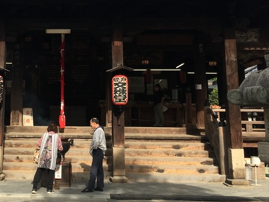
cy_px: 46
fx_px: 443
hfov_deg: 33.0
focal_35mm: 57
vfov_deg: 25.3
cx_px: 61
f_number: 2.2
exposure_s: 1/1026
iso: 25
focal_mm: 4.15
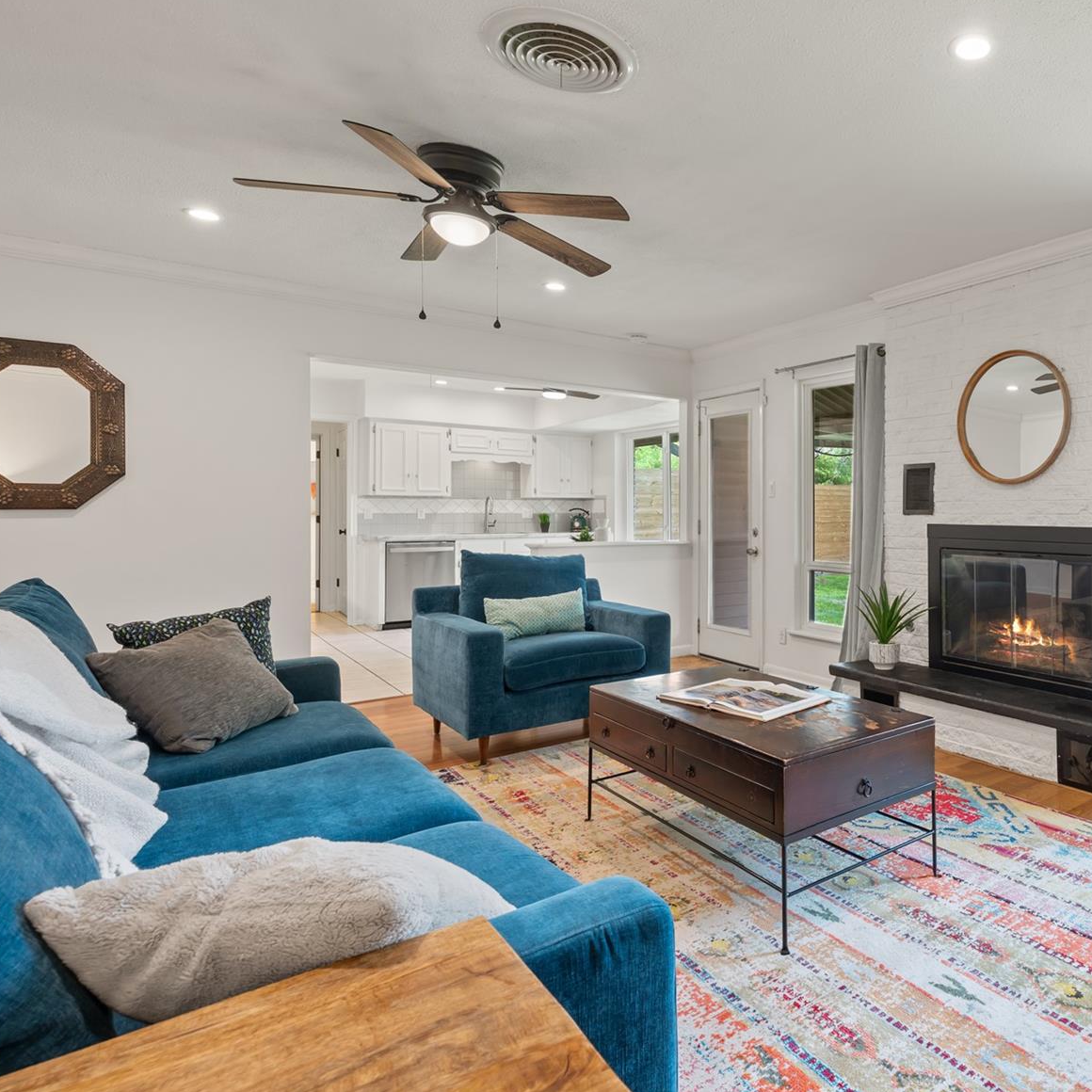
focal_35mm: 21
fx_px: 749
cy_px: 511
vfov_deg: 72.1
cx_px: 875
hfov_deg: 65.6
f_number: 8
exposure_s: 1/1.67
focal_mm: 14
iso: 250
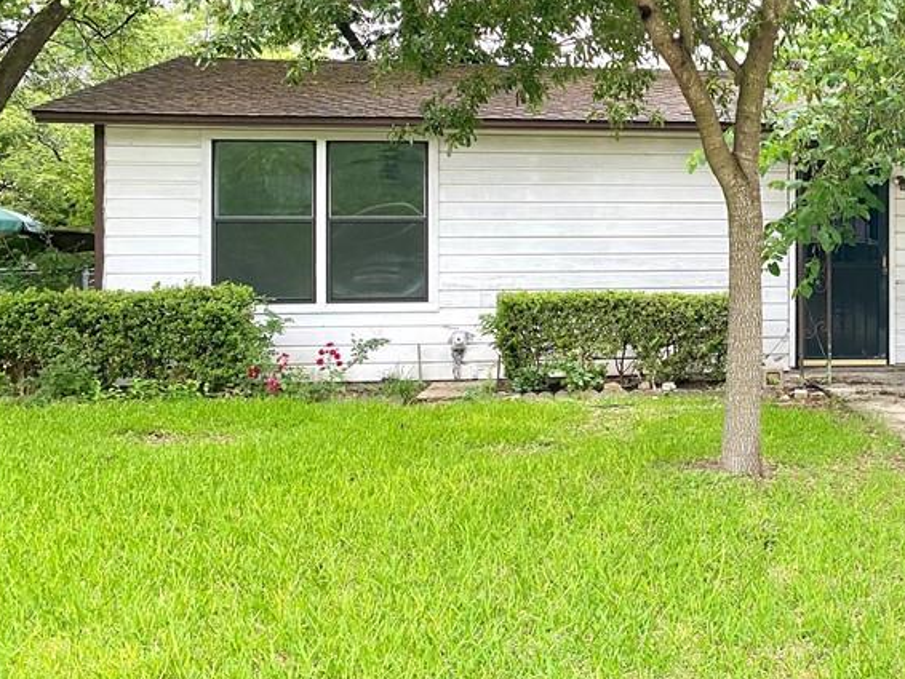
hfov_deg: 38.0
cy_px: 251
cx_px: 798
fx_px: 1229
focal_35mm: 47
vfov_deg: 30.8
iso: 160
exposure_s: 1/60
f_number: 1.8
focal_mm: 4.25
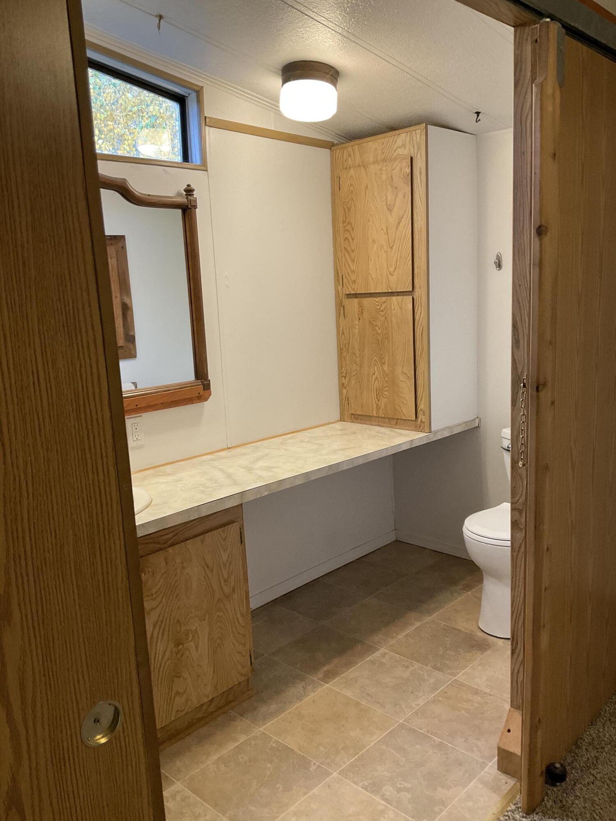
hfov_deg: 48.2
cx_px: 308
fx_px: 688
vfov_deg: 61.7
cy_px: 410
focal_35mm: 29
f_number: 1.8
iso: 100
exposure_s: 1/60
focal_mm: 3
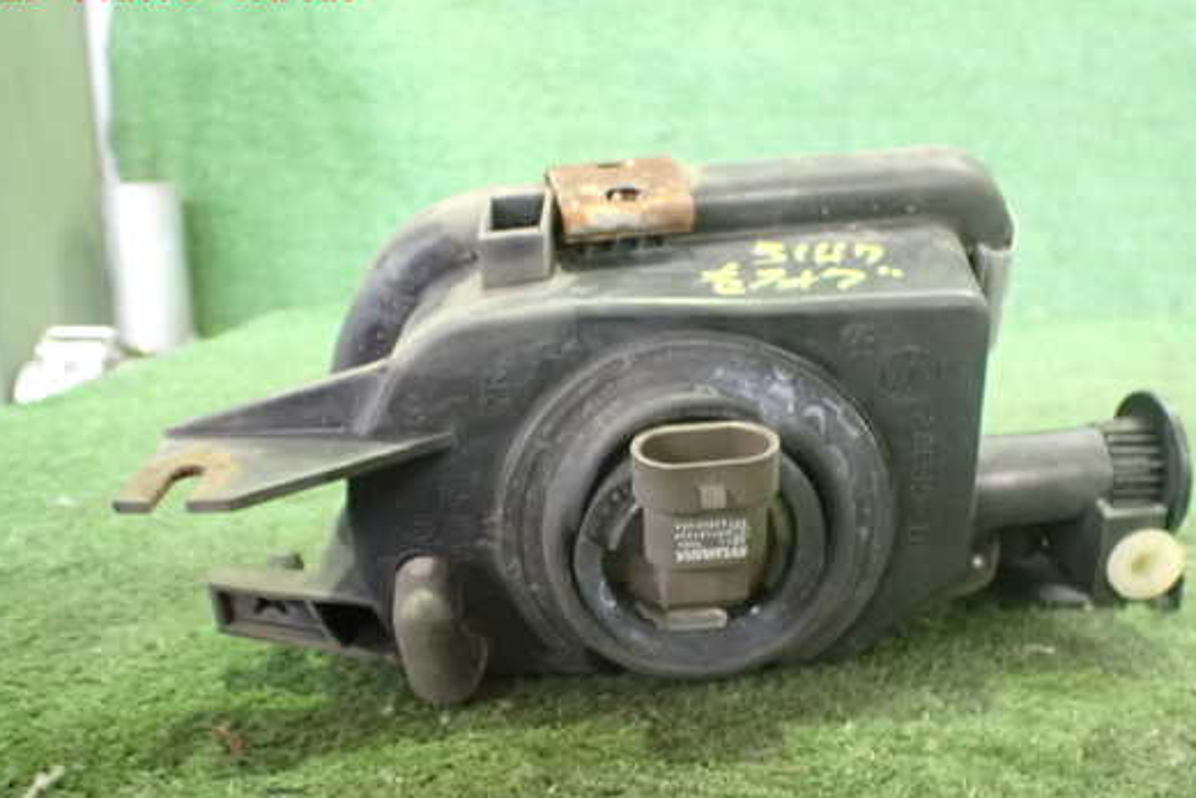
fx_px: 1196
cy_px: 474
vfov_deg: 36.8
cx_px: 626
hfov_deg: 53.1
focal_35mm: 36
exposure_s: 1/30
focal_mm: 5.4
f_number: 2.3
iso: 1600
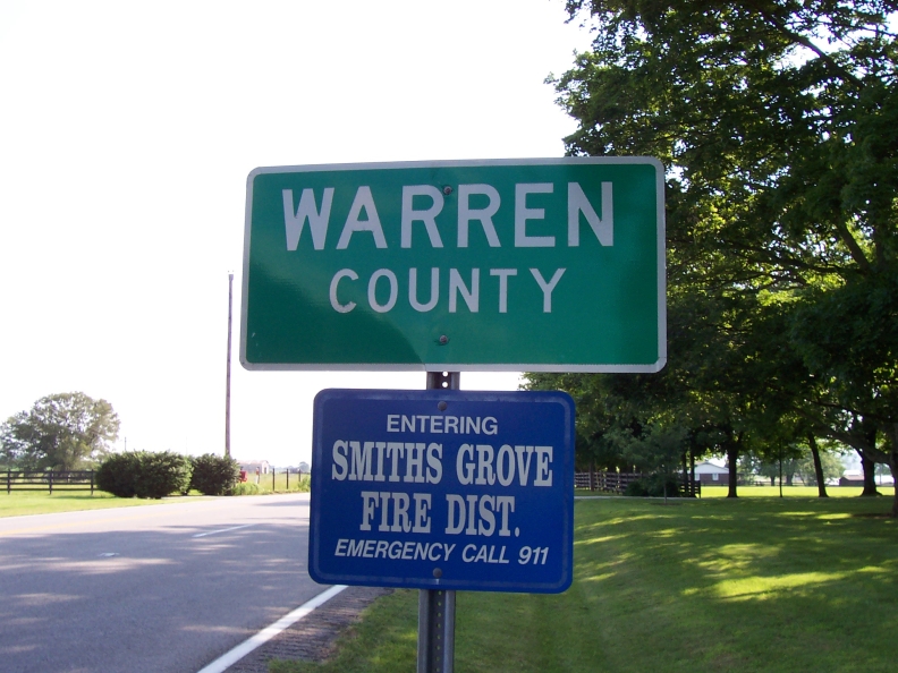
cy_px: 336
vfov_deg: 38.7
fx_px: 960
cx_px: 449
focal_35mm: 37
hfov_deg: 50.1
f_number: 5.6
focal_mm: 5.6
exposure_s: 1/180
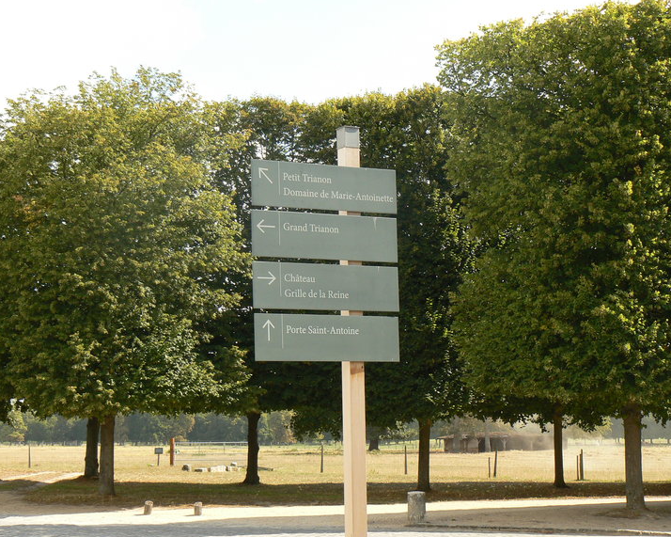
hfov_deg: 27.1
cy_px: 264
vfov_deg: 21.9
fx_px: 1390
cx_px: 327
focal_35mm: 70
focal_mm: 10.7
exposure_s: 1/250
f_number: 5.6
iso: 80
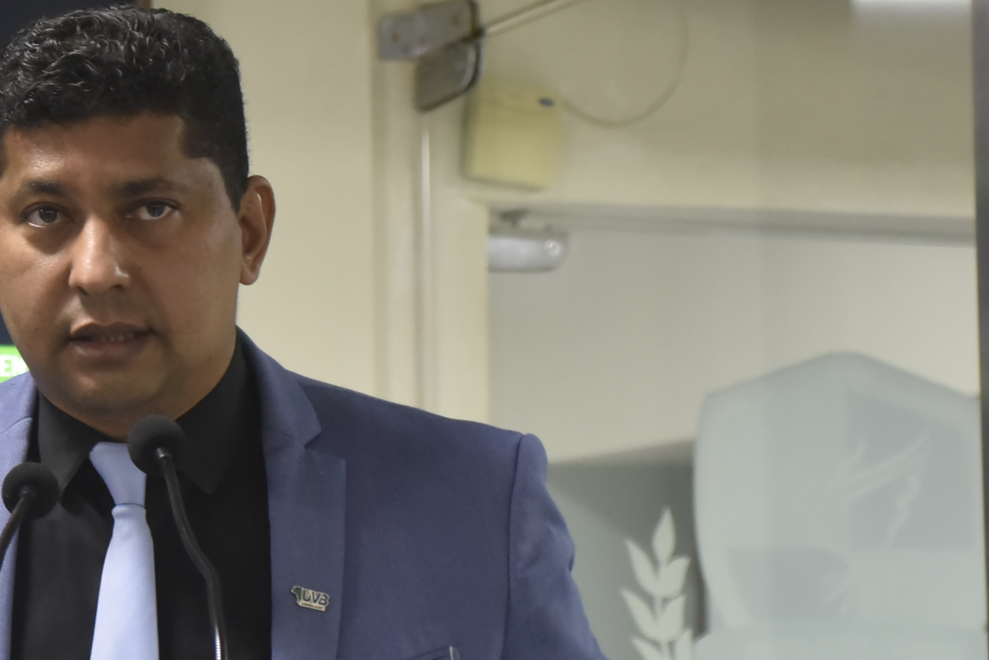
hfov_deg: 15.1
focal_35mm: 131
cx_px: -169
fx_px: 3600
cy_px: 525
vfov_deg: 10.4
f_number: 4.5
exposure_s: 1/160
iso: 2500
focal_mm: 46
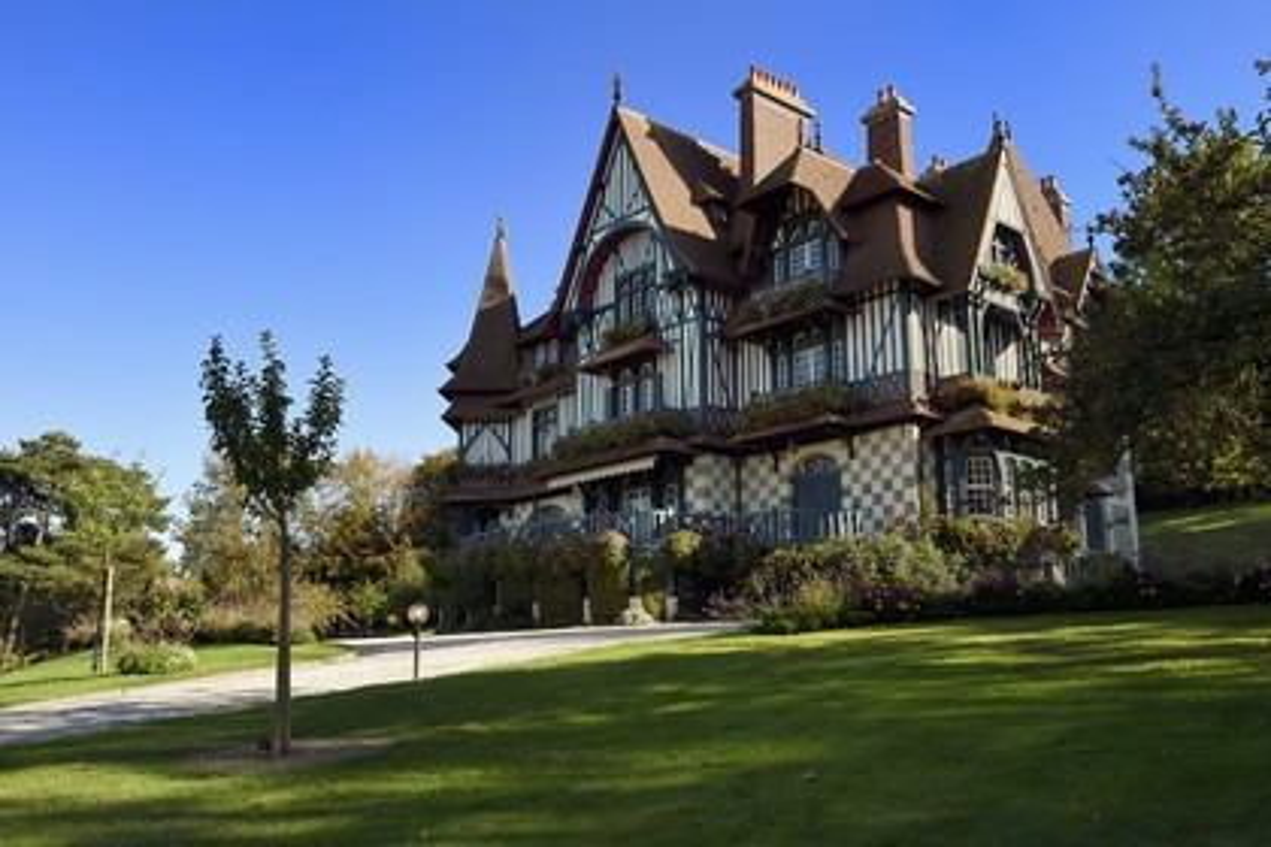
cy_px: 424
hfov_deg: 61.9
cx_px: 636
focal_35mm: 30
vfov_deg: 43.6
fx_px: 1059
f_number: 11
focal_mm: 30
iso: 200
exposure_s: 1/200
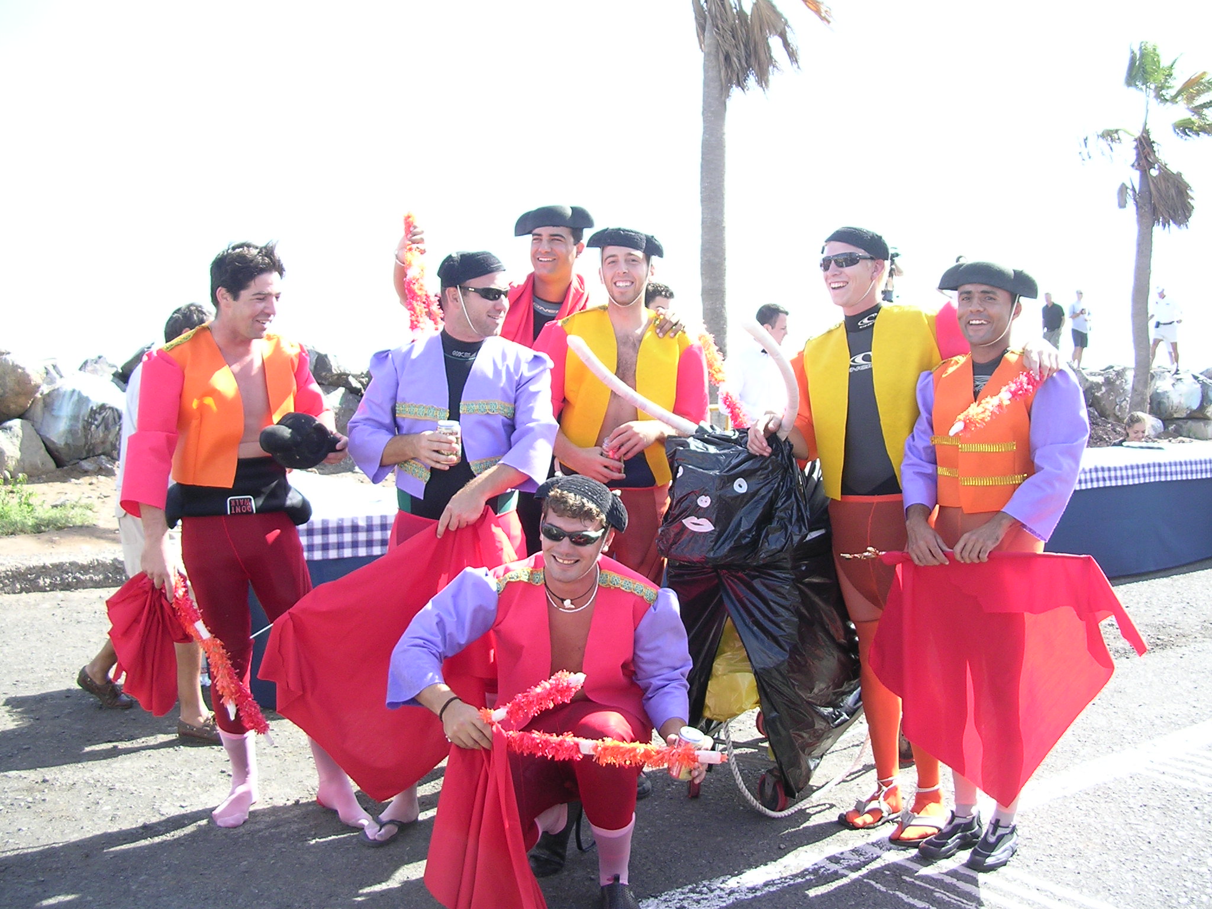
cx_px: 606
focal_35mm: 38
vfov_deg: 37.7
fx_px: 1330
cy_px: 454
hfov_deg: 49.0
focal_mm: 5.8
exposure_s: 1/224
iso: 100
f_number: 2.8
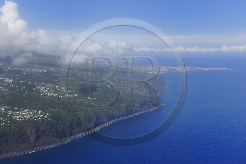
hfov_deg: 35.7
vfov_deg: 24.1
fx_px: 382
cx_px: 123
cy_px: 82
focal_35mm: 56
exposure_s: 1/800
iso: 200
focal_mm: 56
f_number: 5.6
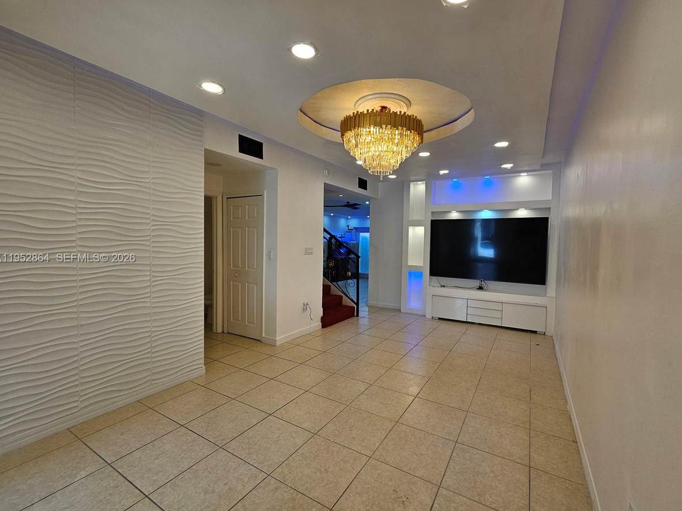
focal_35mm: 14
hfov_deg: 102.0
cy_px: 259
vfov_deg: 85.6
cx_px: 360
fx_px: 276
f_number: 2.2
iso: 50
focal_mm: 2.2
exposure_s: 1/151
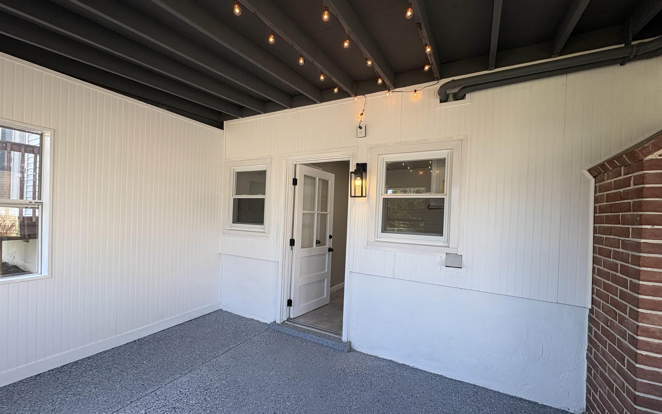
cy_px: 217
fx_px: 271
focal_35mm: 15
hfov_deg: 101.5
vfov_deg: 74.8
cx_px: 330
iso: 50
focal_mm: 2.22
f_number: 2.2
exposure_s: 1/154
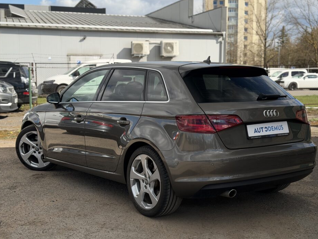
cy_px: 124
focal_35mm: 53
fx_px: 487
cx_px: 166
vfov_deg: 27.5
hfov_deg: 36.2
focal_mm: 6.76
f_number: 1.78
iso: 64
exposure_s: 1/2088
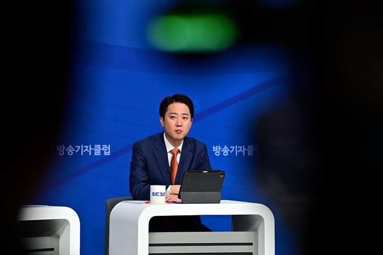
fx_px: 2128
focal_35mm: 200
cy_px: 128
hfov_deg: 10.3
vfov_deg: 6.9
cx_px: 192
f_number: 4.5
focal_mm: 200
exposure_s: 1/250
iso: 500
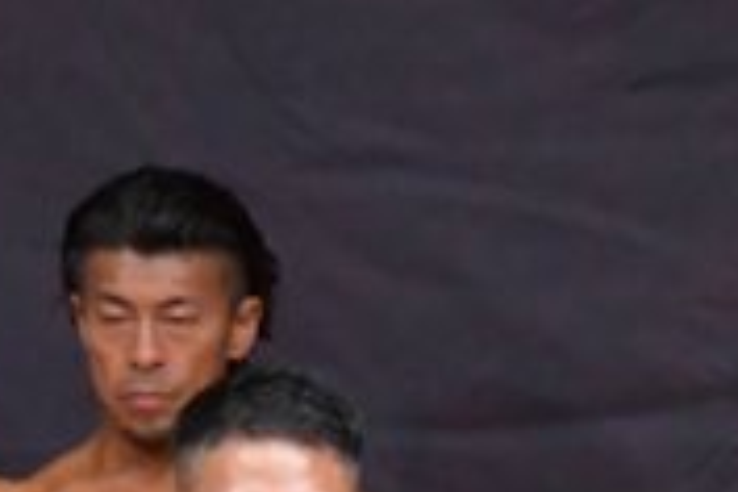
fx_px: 26996
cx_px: 886
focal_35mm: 1317
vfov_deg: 1.0
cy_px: 1038
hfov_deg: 1.6
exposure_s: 1/400
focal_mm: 200
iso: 5000
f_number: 5.6
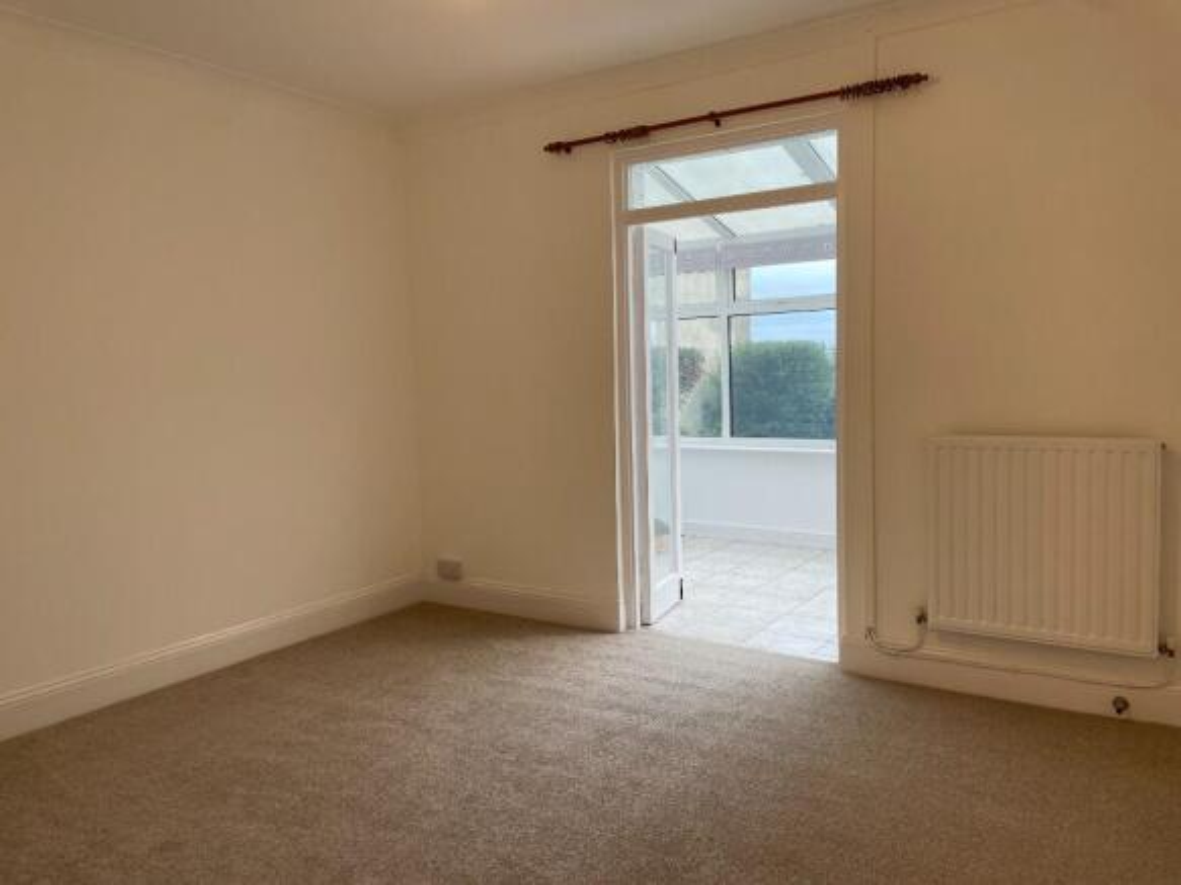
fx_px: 887
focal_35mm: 26
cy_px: 442
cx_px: 590
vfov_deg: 53.0
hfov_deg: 67.3
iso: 80
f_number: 1.6
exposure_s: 1/100
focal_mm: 4.2
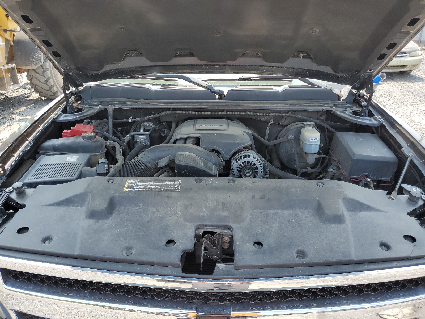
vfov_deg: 53.1
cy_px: 160
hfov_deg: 67.3
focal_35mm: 26
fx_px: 319
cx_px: 212
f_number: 1.5
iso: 50
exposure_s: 1/625
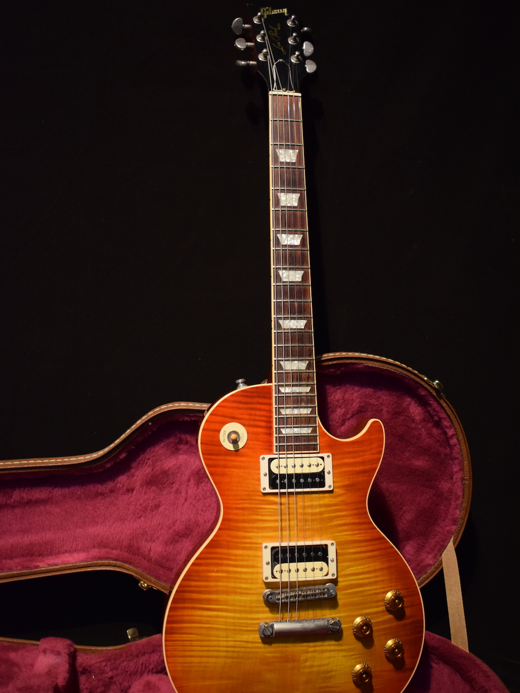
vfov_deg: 51.3
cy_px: 357
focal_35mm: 36
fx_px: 721
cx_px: 258
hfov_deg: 39.7
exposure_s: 1/30
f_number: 3.8
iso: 2000
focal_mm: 22
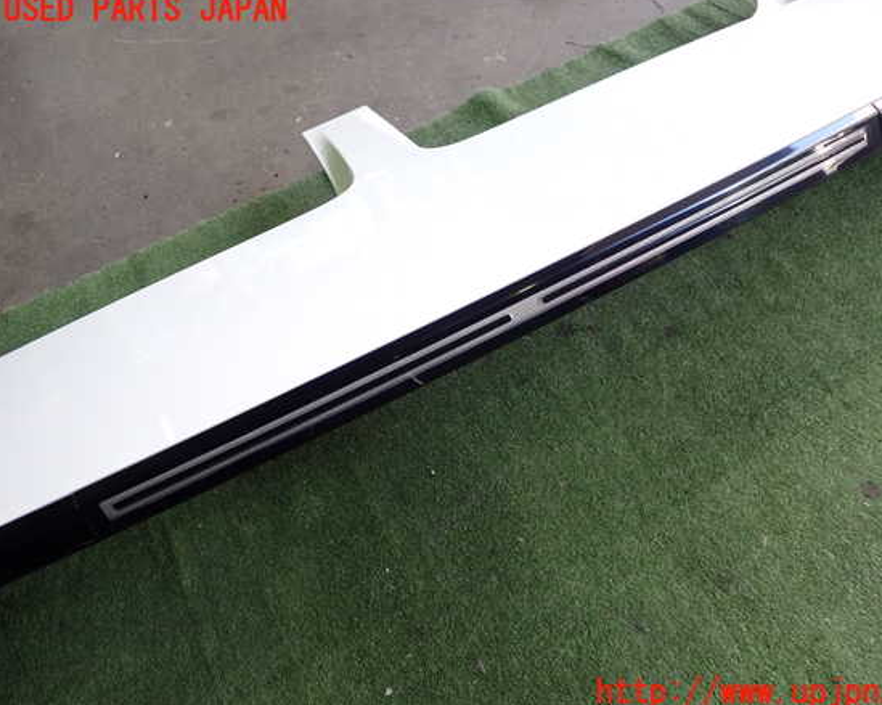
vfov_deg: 45.8
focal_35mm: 32
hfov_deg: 55.6
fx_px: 835
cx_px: 477
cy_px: 352
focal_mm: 5.4
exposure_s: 1/60
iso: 200
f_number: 2.3
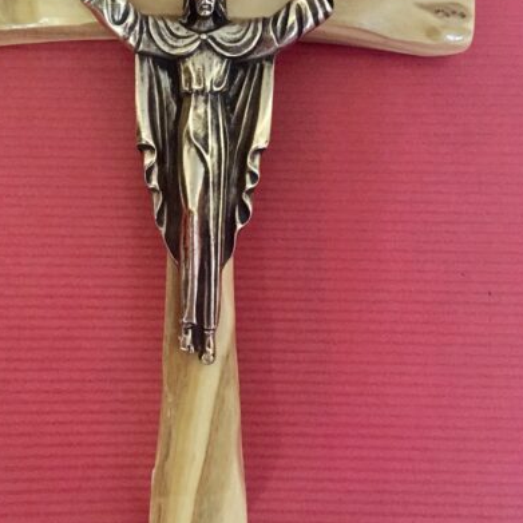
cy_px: 194
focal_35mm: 42
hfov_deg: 39.9
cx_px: 219
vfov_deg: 39.7
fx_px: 718
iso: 500
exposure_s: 1/17
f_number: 2.2
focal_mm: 4.15
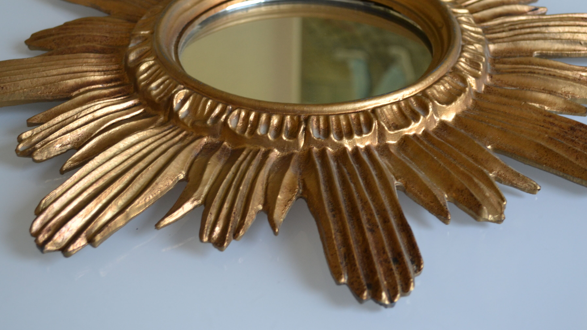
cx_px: 332
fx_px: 1100
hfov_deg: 29.8
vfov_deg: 17.0
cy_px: 122
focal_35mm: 71
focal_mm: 35
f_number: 5
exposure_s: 1/25
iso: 400
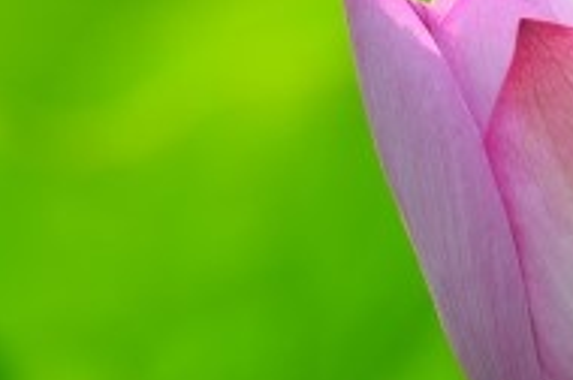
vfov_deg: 0.6
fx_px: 33718
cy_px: 392
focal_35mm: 2122
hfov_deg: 1.0
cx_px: 621
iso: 100
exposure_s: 1/250
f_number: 6.3
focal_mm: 420
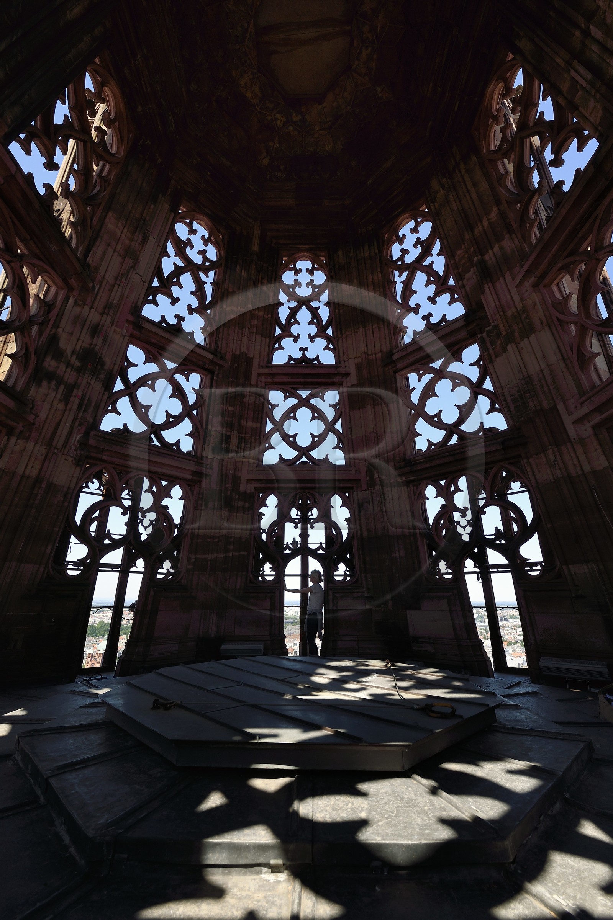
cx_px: 306
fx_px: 358
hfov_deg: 81.2
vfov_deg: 104.3
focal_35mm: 14
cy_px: 460
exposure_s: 1/250
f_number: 9
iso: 200
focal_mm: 14
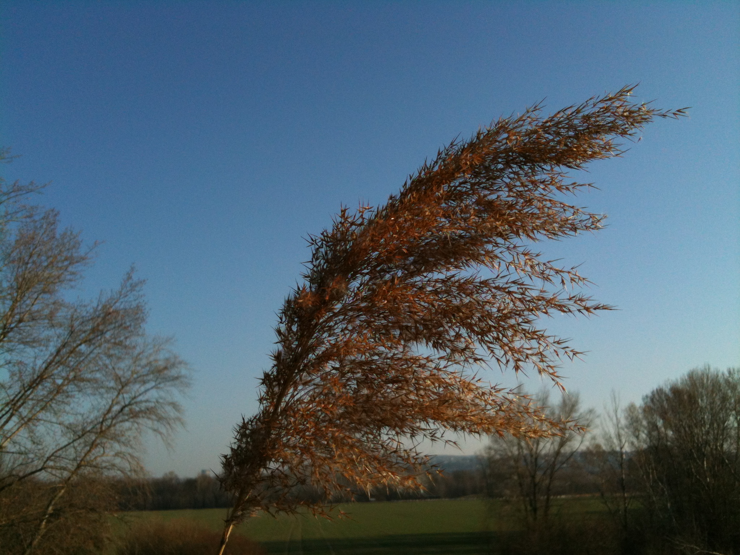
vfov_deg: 40.7
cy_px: 278
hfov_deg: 52.6
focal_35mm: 35
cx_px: 370
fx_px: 748
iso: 64
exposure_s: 1/1035
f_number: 2.8
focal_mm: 3.85
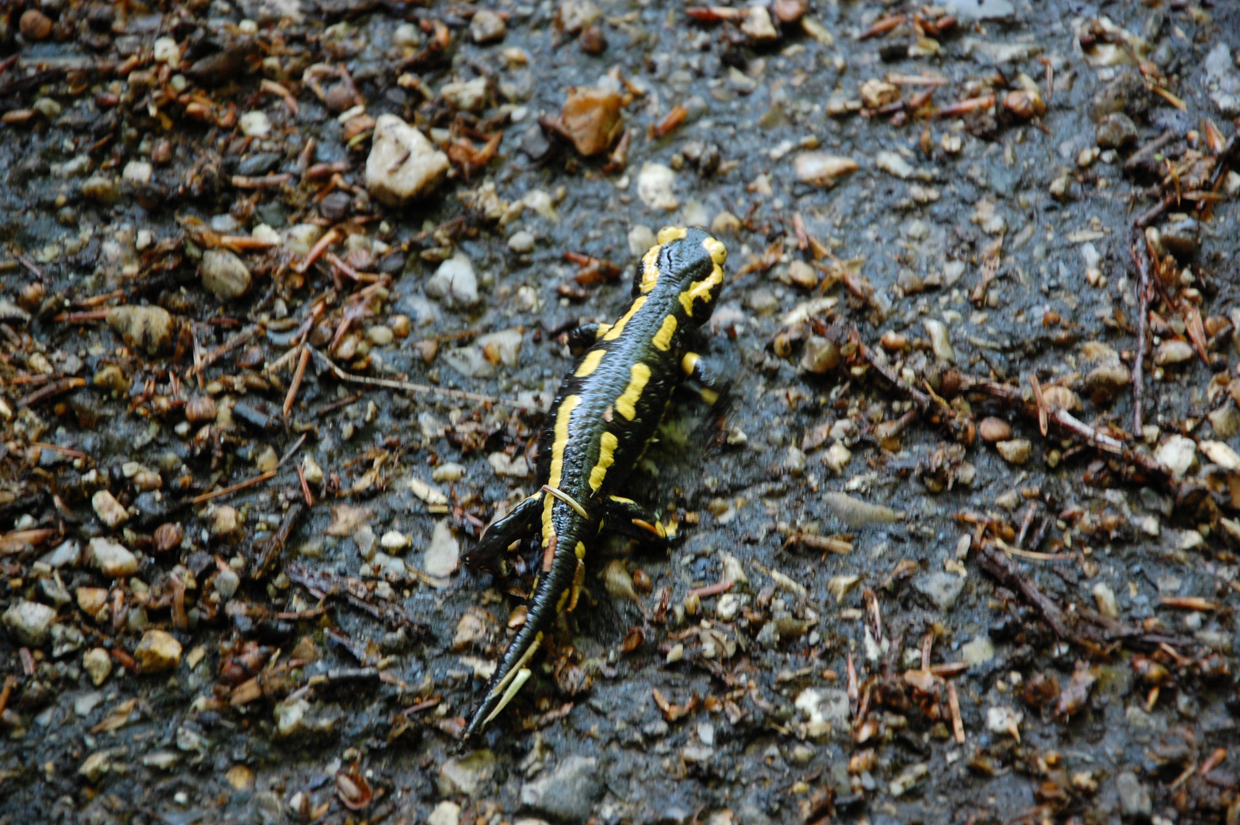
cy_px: 412
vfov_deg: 8.7
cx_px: 620
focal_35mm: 158
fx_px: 5420
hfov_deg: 13.1
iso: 800
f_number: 5.6
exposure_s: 1/40
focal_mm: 105
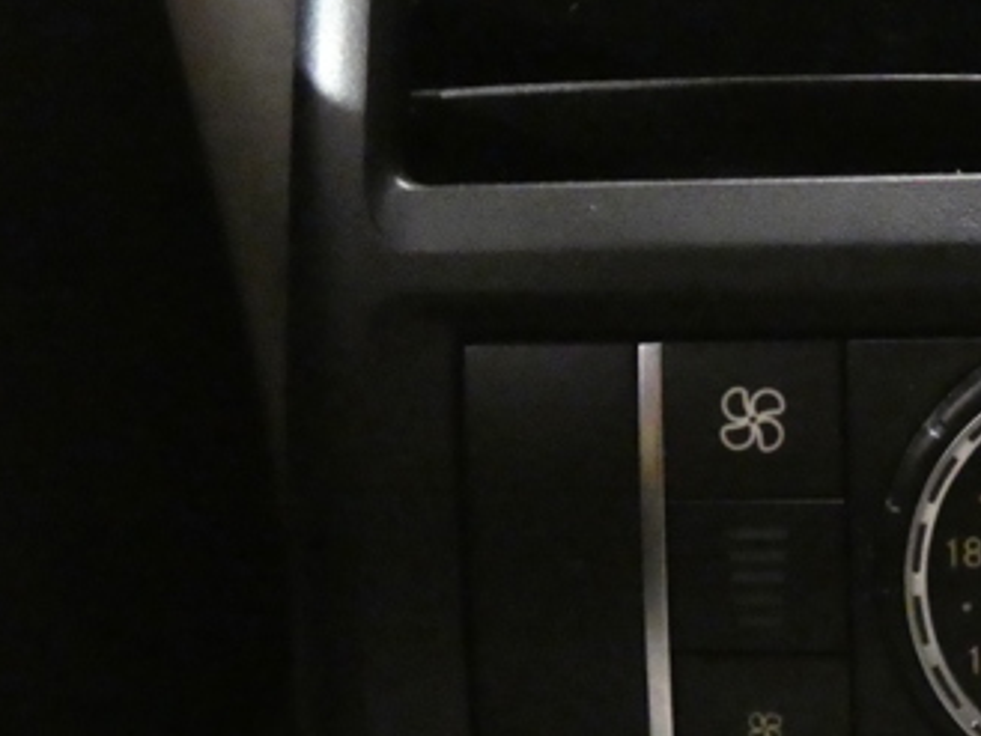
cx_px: 1136
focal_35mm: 73
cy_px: 533
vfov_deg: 20.1
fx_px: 2070
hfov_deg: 24.5
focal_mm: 5.3
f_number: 3.3
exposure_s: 1/15
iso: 3200
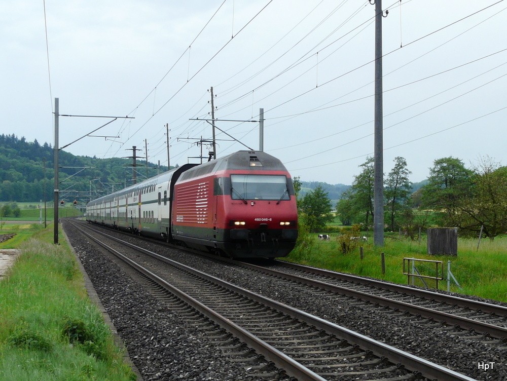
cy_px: 190
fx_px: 630
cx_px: 254
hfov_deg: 43.8
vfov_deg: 33.7
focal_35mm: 43
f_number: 5
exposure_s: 1/250
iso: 100
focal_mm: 7
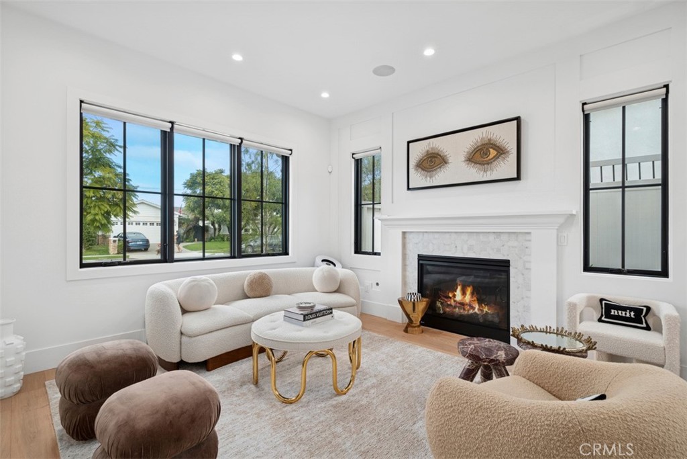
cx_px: 344
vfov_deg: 73.8
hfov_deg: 96.7
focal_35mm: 16
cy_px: 230
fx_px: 305
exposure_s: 1/20
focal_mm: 16
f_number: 9
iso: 200
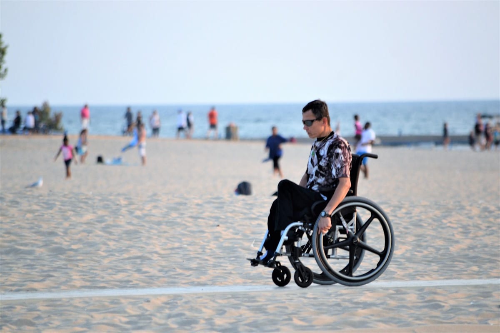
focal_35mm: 420
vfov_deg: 3.3
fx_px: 5833
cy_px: 166
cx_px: 250
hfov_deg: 4.9
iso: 560
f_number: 5.6
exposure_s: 1/500
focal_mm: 280
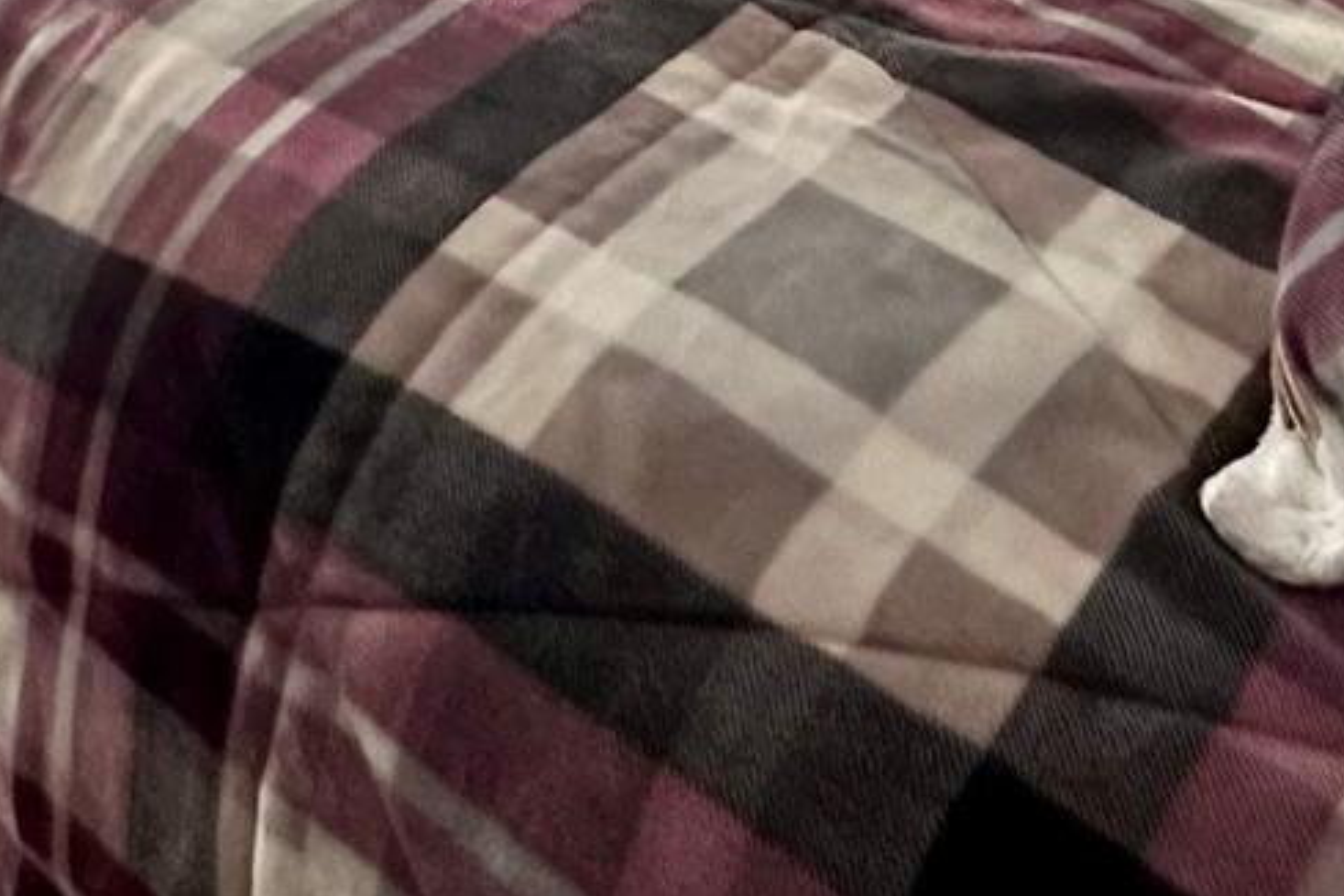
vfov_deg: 15.1
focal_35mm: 61
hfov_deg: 32.8
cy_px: -1160
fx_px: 2277
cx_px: 772
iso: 320
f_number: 2.2
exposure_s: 1/60
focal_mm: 2.22
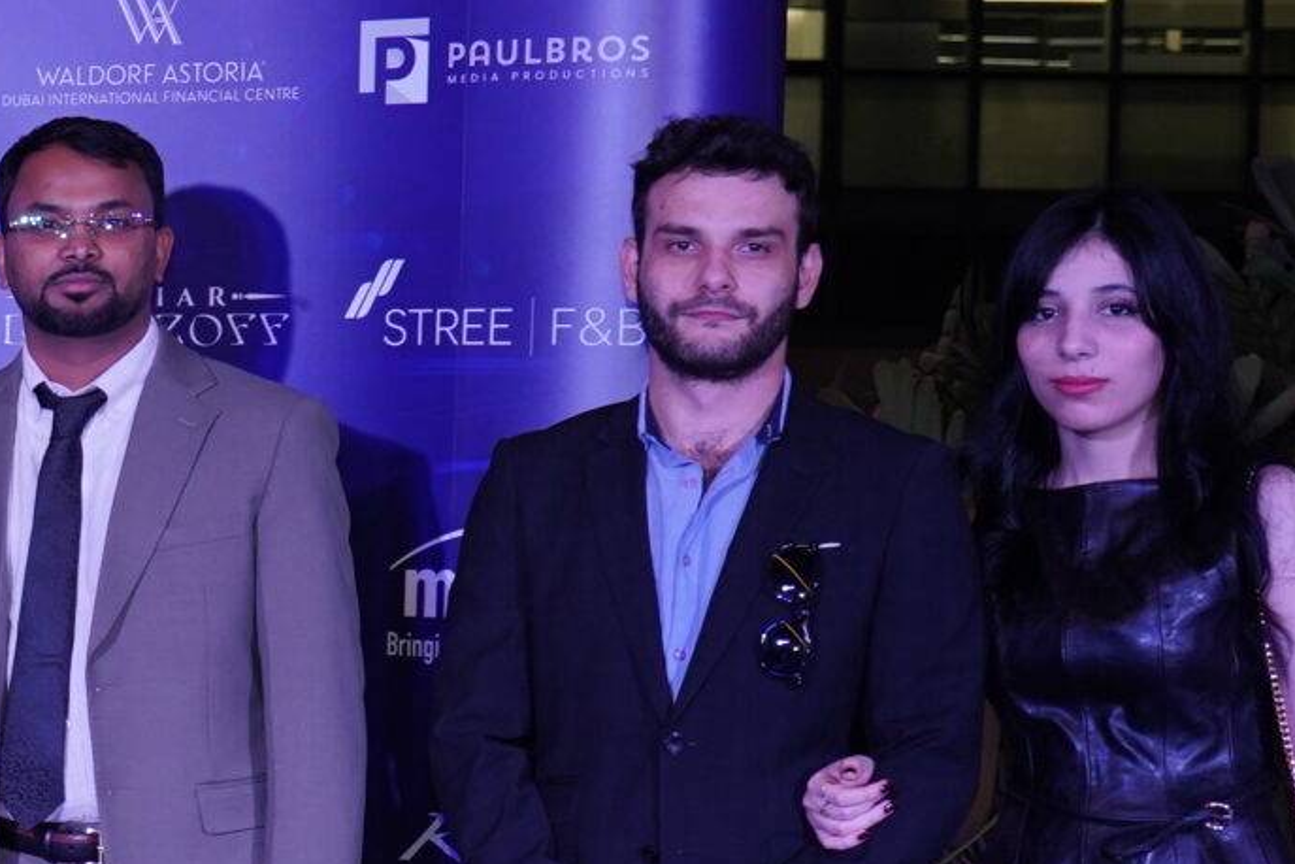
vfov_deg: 11.1
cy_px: 627
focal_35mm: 123
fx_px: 4424
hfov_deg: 15.1
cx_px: -809
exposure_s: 1/160
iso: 800
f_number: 4
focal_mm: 33
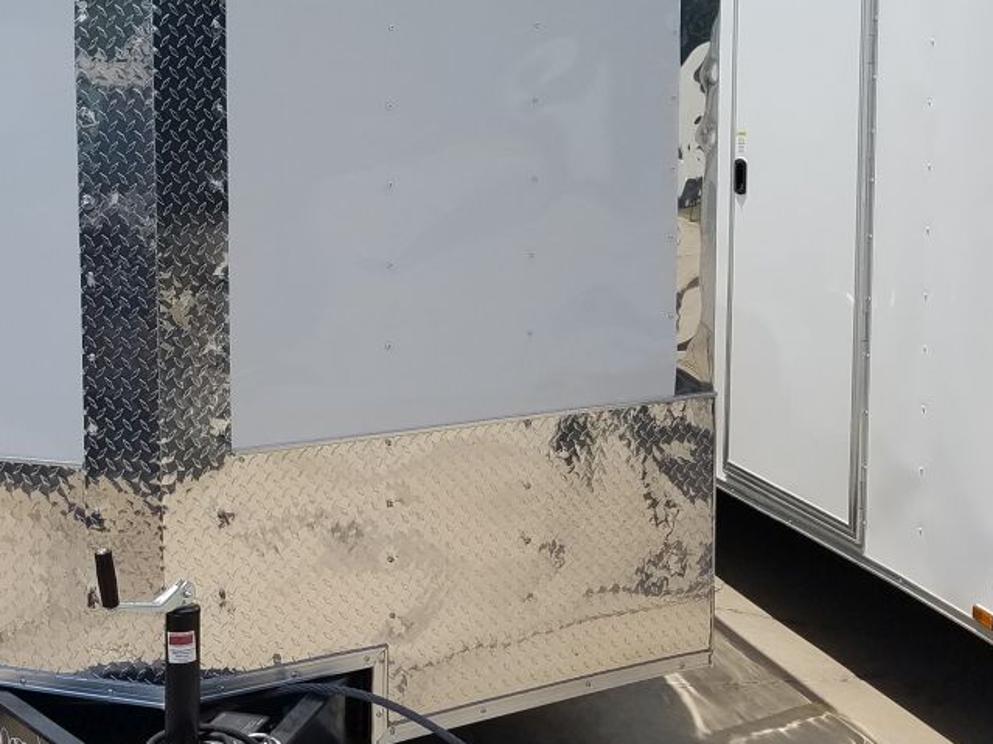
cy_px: 266
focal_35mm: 57
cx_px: 169
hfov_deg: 32.7
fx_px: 1635
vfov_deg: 25.6
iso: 50
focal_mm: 4.2
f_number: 1.7
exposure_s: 1/3504
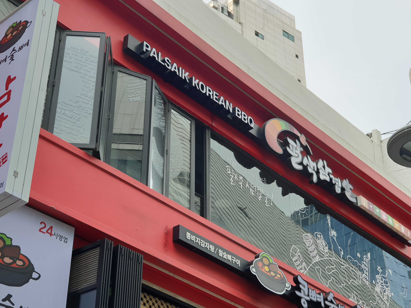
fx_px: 617
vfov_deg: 28.0
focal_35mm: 52
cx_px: 206
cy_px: 154
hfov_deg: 36.8
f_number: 2.4
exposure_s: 1/342
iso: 100
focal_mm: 6
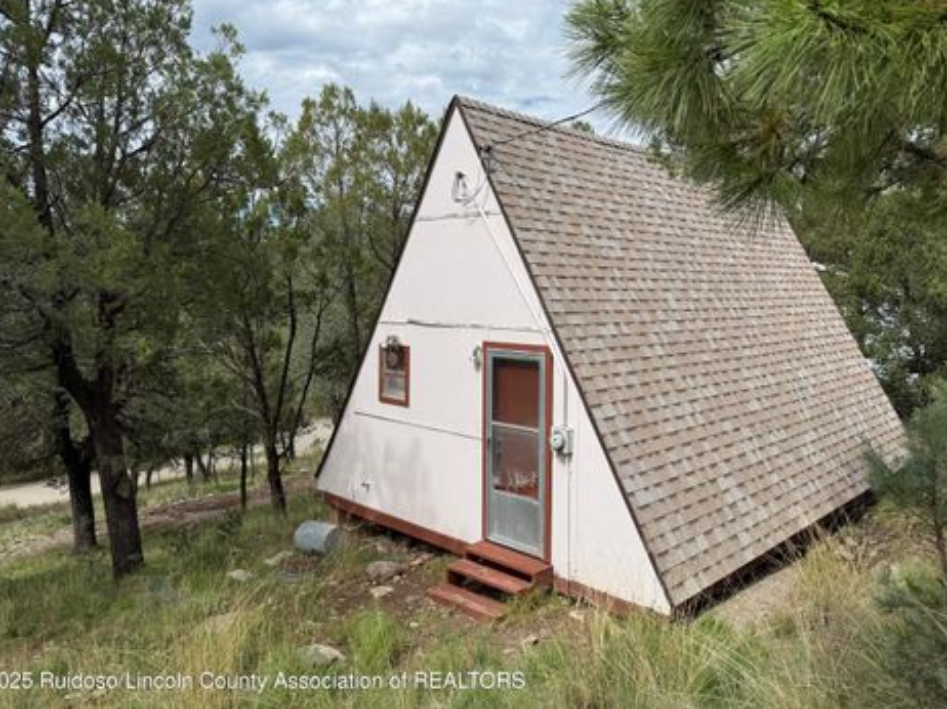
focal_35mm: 26
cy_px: 331
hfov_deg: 67.3
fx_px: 711
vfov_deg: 53.0
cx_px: 480
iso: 80
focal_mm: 6.76
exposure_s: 1/4673
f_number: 1.78
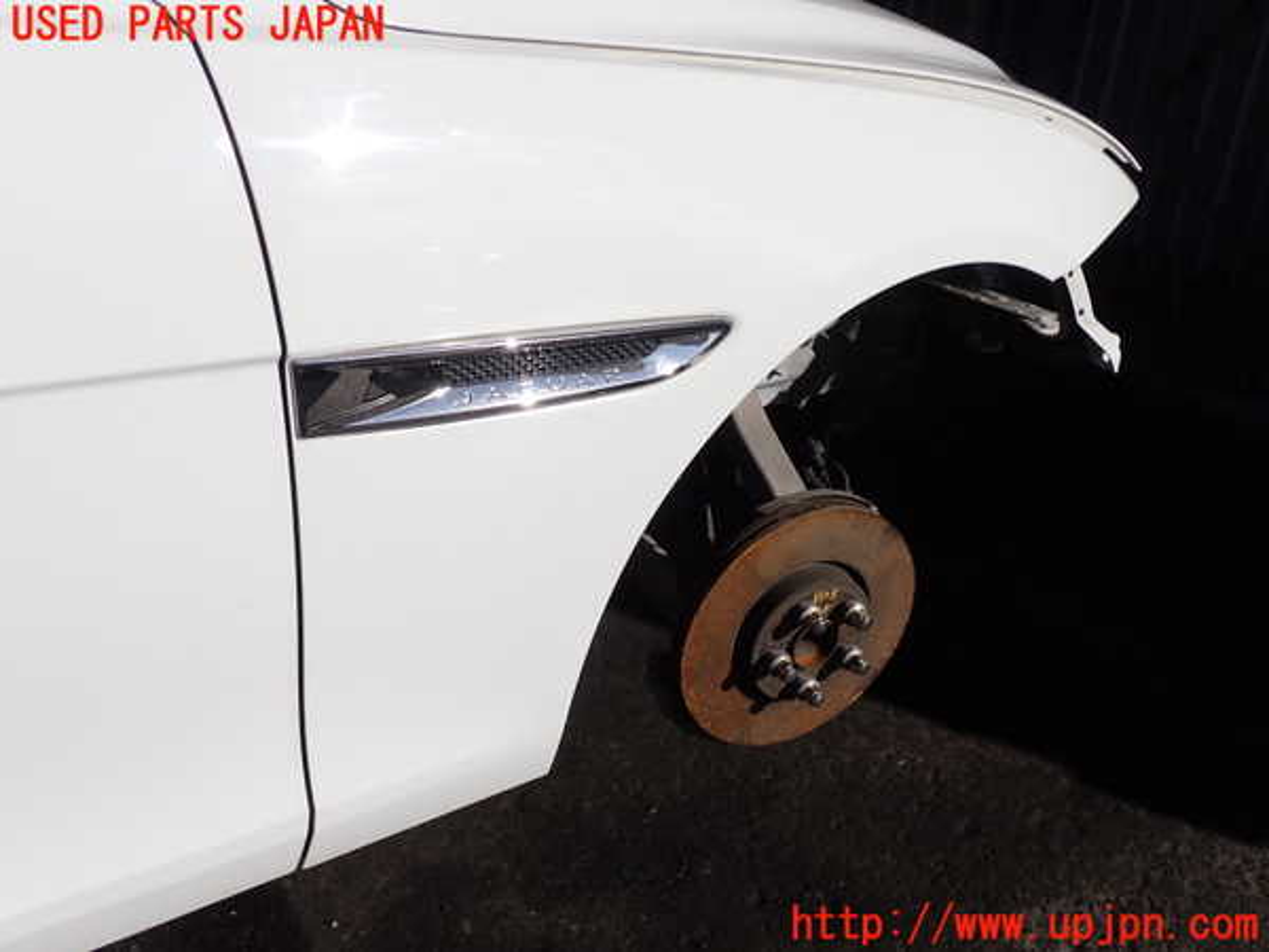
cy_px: 476
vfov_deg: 46.8
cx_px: 634
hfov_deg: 60.0
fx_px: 1100
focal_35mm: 30
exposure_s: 1/320
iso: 100
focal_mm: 5.4
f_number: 9
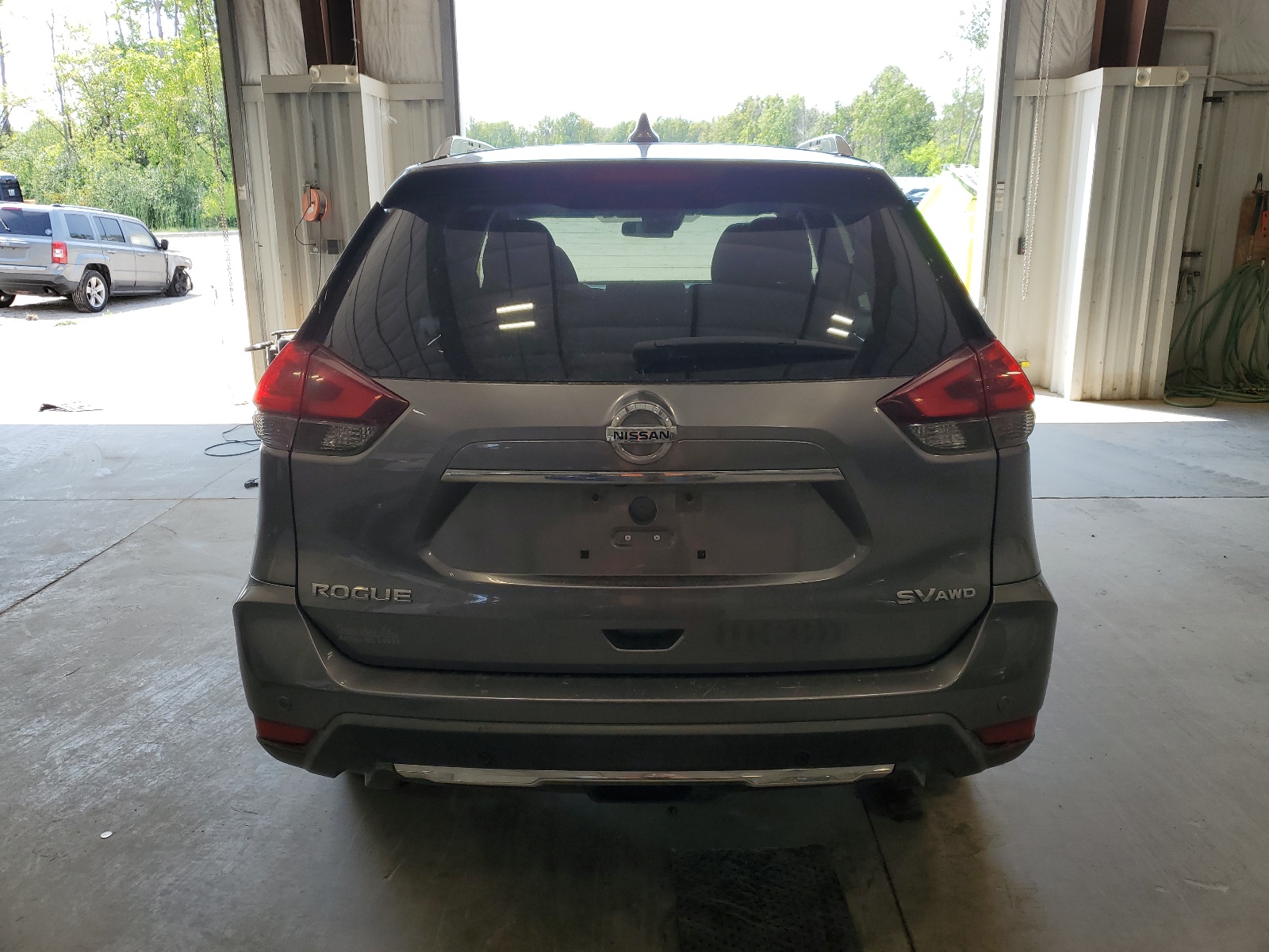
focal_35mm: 26
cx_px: 634
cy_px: 476
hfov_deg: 67.3
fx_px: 953
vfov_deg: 53.1
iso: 50
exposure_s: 1/417
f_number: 1.5
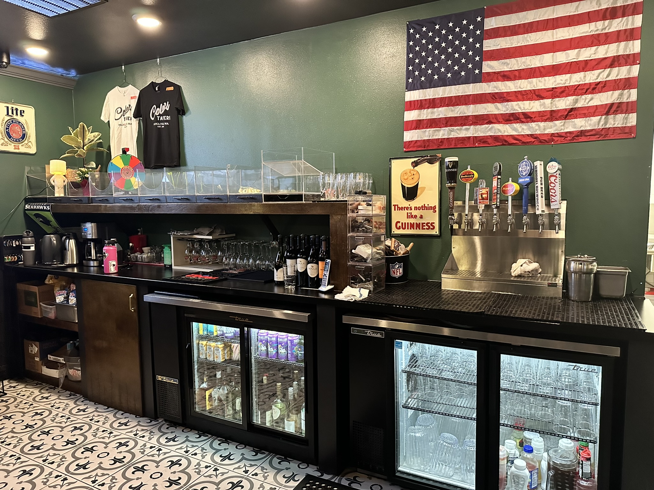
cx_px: 327
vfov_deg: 56.8
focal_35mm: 24
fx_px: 453
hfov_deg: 71.6
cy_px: 245
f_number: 1.78
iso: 1000
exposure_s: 1/40
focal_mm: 6.86
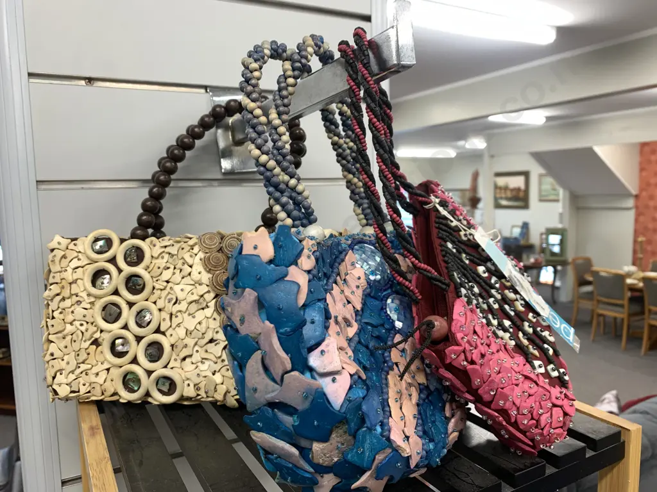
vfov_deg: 53.1
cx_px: 328
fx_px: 493
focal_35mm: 26
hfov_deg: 67.3
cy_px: 246
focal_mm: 4.25
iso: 50
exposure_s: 1/50
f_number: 1.8
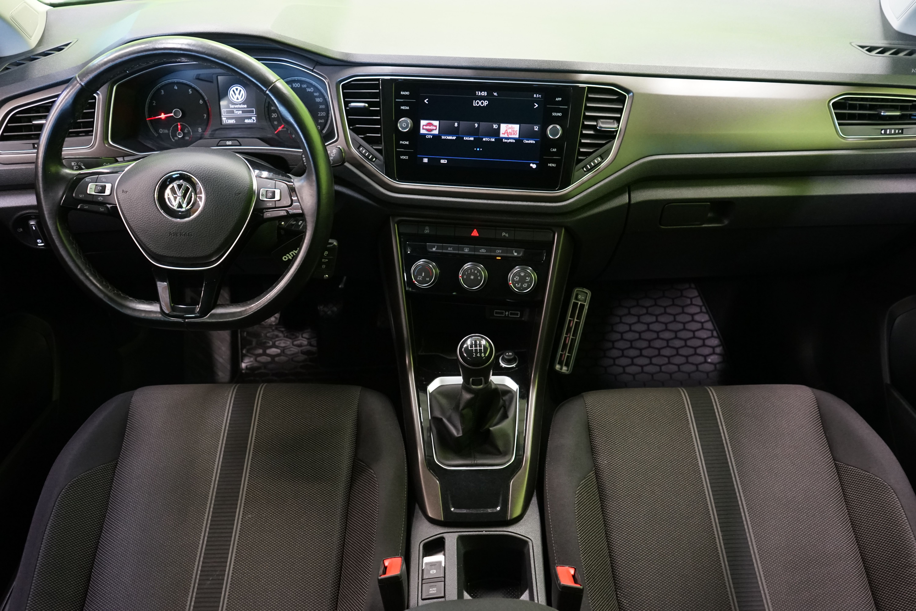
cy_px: 306
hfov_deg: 63.7
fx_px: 738
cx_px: 458
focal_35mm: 29
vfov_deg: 45.0
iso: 2500
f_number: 5
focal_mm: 29
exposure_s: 1/20
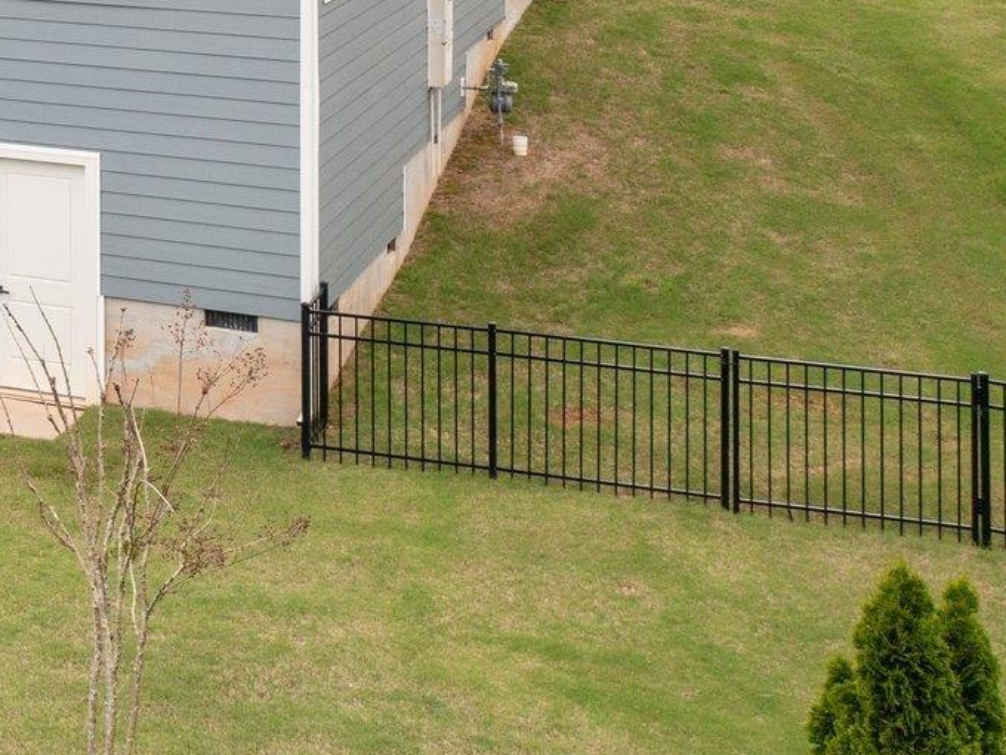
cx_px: -484
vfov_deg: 17.9
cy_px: 61
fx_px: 2354
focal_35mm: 81
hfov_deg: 20.7
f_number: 2.8
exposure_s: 1/240
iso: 100
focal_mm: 10.26
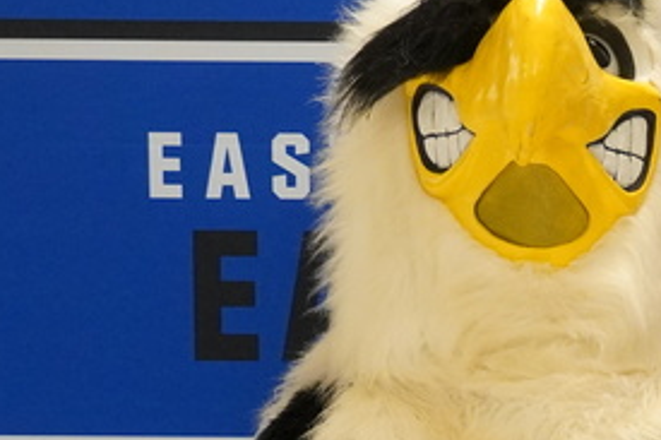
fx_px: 3688
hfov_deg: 9.8
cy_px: 595
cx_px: 1142
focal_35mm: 201
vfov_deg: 6.8
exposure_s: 1/160
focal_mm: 36
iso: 3200
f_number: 4.5
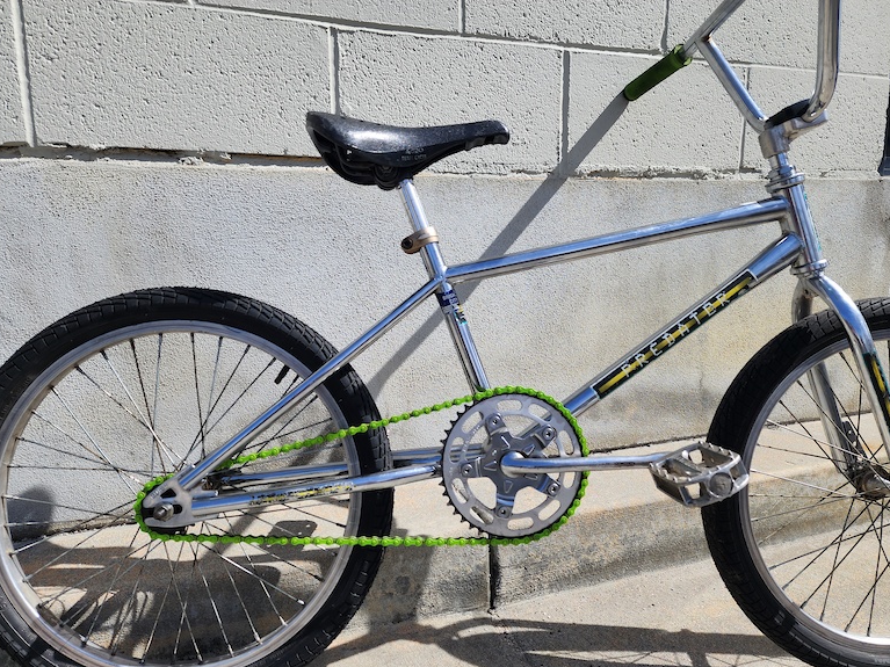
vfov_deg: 56.8
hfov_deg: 71.6
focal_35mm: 24
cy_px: 347
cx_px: 451
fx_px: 617
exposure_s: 1/989
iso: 12
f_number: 1.8
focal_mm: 6.4
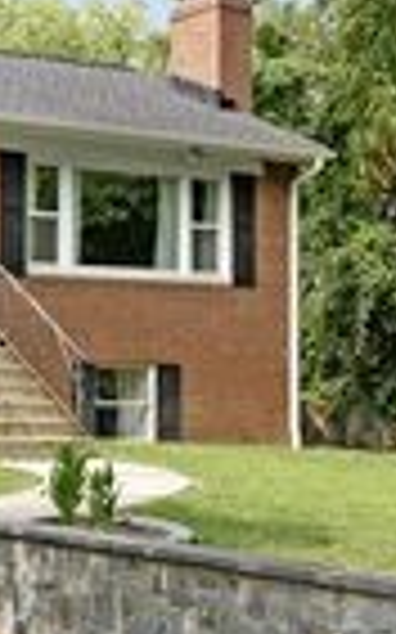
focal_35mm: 87
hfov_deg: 14.8
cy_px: 214
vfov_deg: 23.7
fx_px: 1504
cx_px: 32
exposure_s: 1/50
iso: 100
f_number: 8
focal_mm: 24
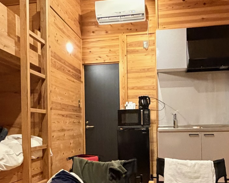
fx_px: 271
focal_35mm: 40
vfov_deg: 36.9
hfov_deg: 45.8
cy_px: 125
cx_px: 114
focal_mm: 2.22
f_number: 2.2
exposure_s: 1/40
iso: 1000
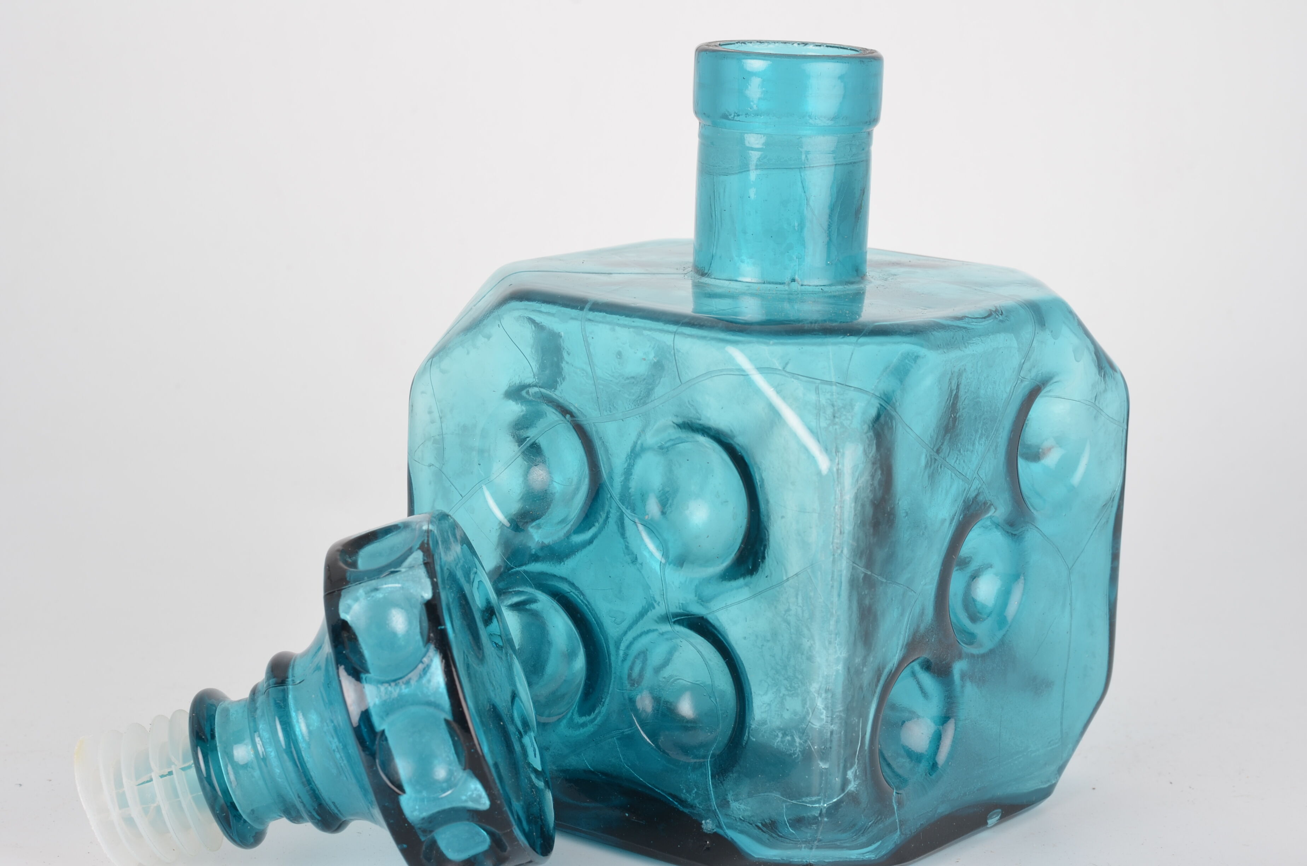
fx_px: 2717
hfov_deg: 27.0
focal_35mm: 75
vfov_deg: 18.1
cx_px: 654
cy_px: 433
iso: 100
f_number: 11
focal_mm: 50
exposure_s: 1/125
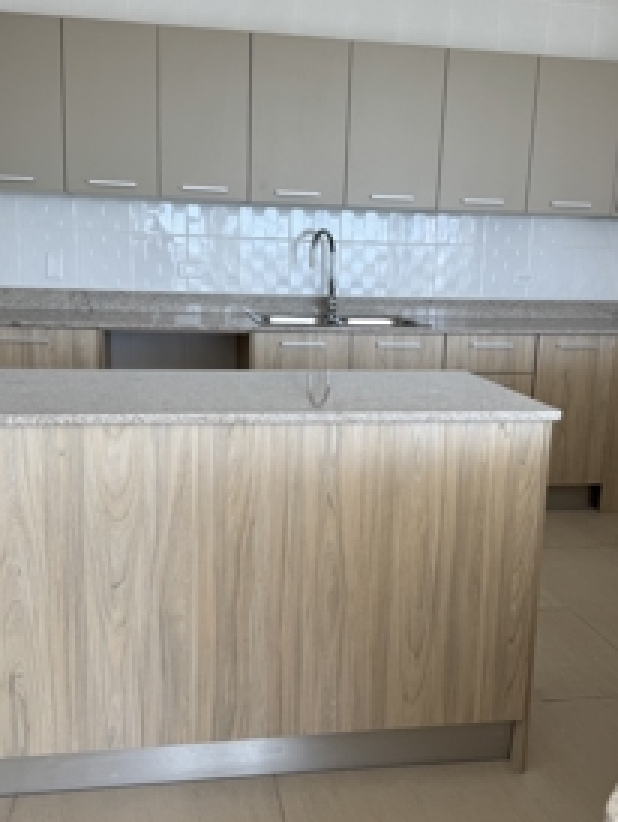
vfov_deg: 52.6
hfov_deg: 40.7
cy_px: 408
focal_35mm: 35
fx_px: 832
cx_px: 321
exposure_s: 1/167
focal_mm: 6.76
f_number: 1.78
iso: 64
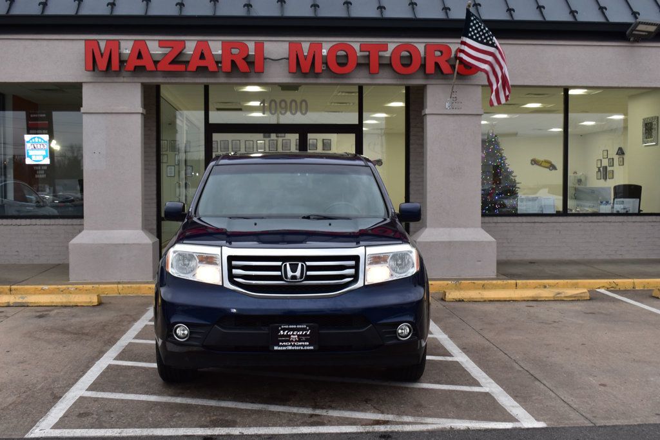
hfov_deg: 46.4
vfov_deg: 31.9
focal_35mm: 42
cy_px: 220
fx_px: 770
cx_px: 330
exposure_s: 1/50
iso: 400
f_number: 8
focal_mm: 28
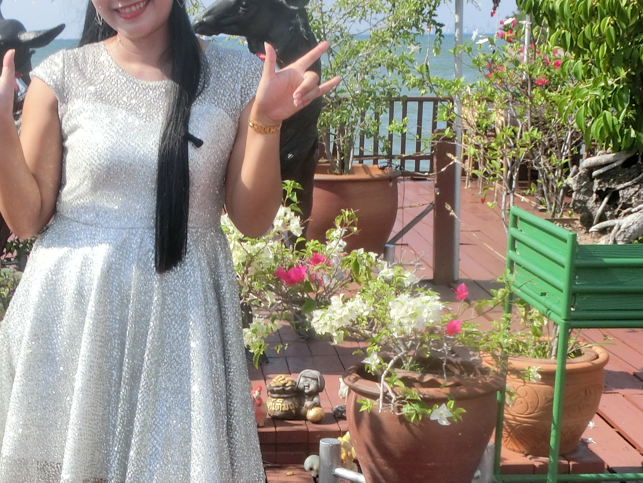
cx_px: 164
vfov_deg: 21.4
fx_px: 1263
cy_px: 374
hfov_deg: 28.2
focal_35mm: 68
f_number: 8.9
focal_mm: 5.36
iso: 100
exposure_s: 1/125
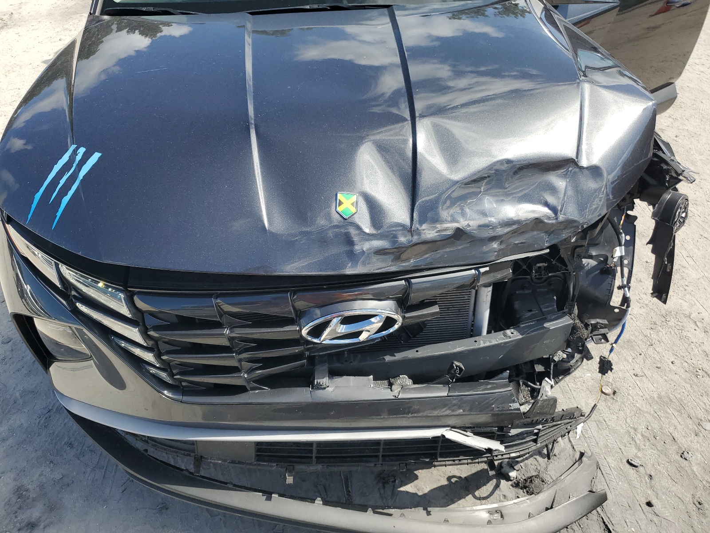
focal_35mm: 26
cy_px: 266
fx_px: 533
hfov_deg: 67.3
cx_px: 355
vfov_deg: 53.1
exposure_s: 1/2000
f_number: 1.5
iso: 50
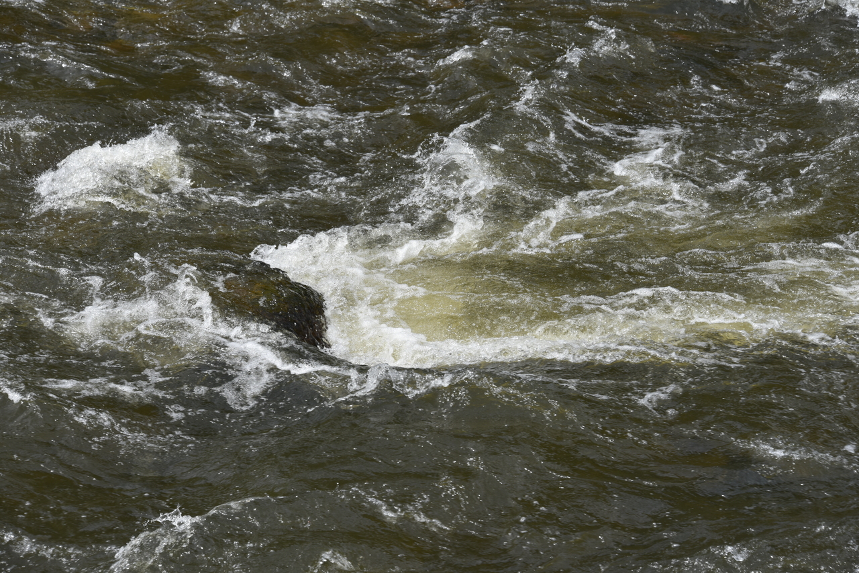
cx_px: 430
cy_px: 286
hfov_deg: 16.4
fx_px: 2983
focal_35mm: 125
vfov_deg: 11.0
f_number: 9
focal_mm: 125
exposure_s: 1/320
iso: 100
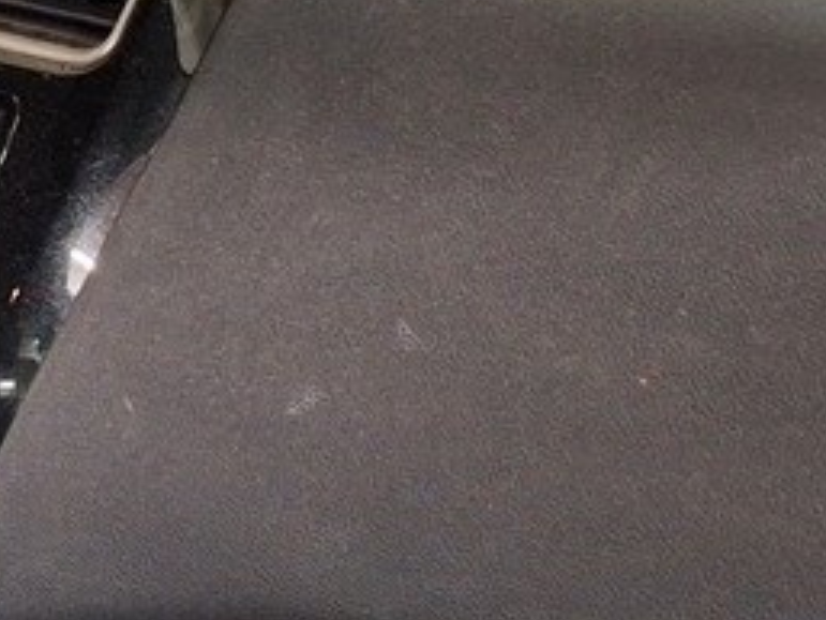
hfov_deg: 13.1
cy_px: 700
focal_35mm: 143
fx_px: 3414
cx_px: -354
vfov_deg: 10.3
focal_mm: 5.54
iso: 640
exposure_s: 1/20
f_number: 1.8
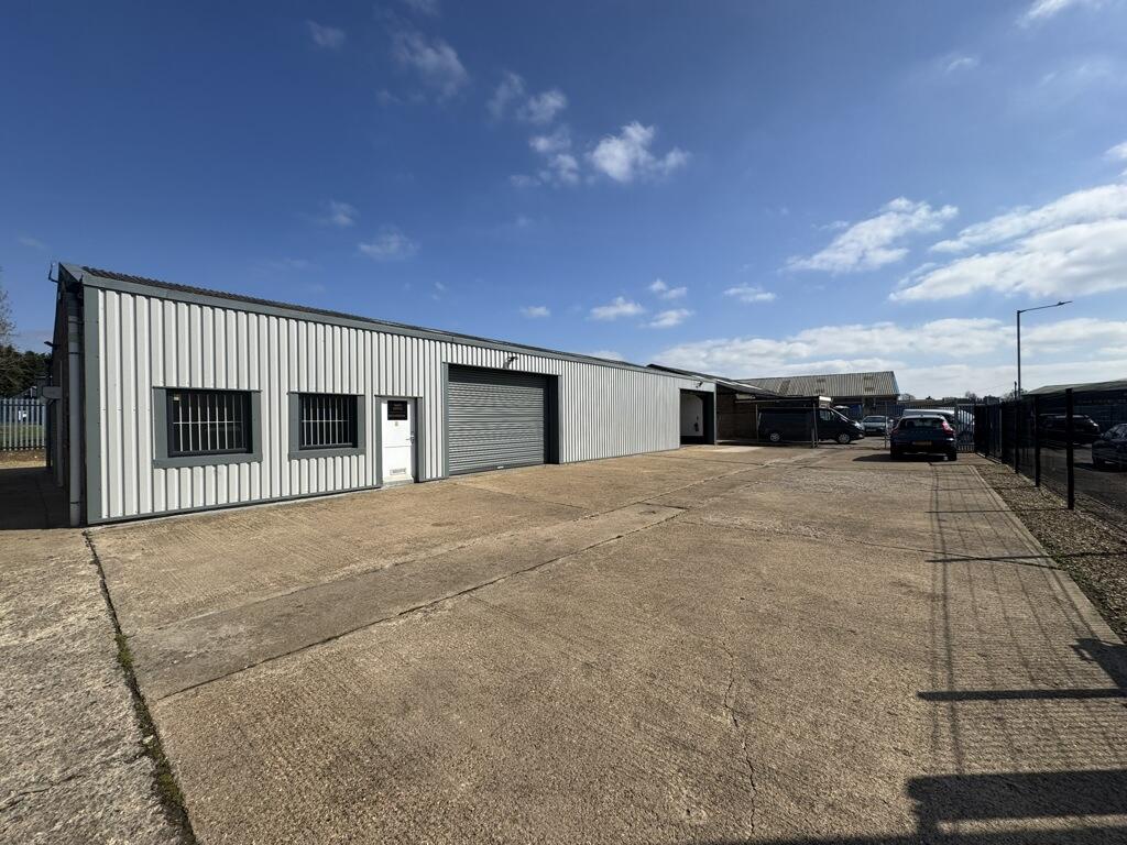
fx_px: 456
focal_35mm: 14
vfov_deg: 85.7
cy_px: 422
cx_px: 564
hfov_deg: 102.1
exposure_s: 1/3390
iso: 40
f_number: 2.2
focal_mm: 2.22
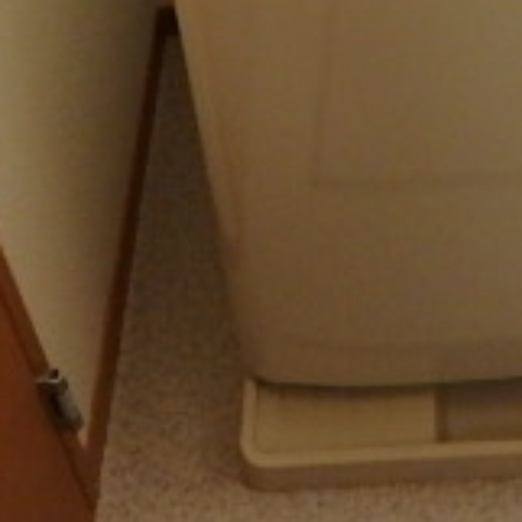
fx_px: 1262
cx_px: 473
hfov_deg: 22.8
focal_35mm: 74
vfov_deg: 20.2
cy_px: -250
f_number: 3.5
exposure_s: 1/30
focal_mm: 3.7
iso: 400
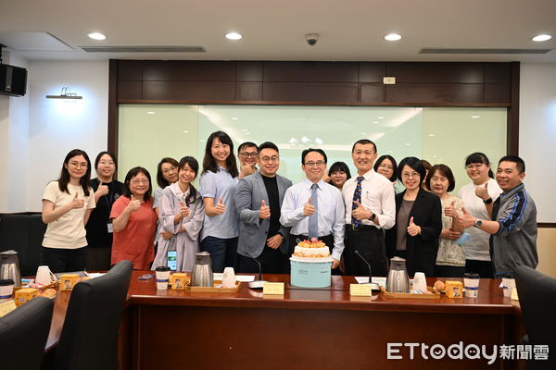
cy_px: 185
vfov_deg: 42.3
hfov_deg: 60.3
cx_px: 278
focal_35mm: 31
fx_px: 479
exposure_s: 1/125
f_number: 4
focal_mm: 31
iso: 2200
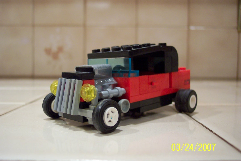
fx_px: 254
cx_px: 120
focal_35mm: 38
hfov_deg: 50.7
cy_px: 80
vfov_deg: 35.1
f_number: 2.8
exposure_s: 1/30
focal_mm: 8
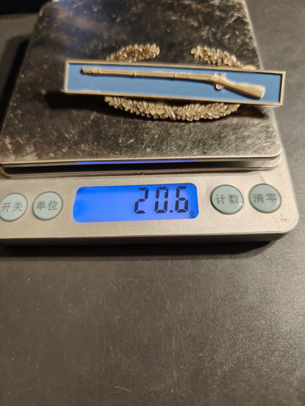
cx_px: 152
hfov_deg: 58.9
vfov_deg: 73.9
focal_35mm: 23
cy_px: 203
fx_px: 270
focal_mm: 6.06
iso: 250
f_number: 1.6
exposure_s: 1/143
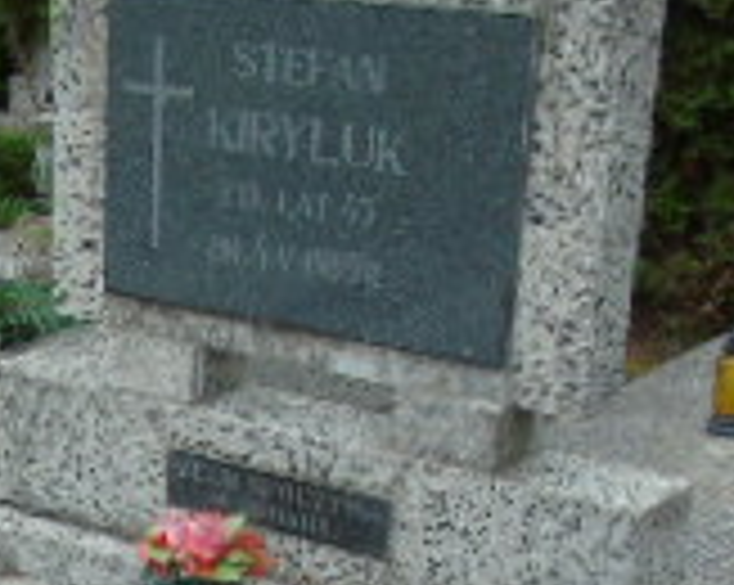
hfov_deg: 19.1
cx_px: -95
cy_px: 810
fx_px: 2083
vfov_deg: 15.1
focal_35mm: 96
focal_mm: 4.4
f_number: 3.4
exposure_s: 1/125
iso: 80
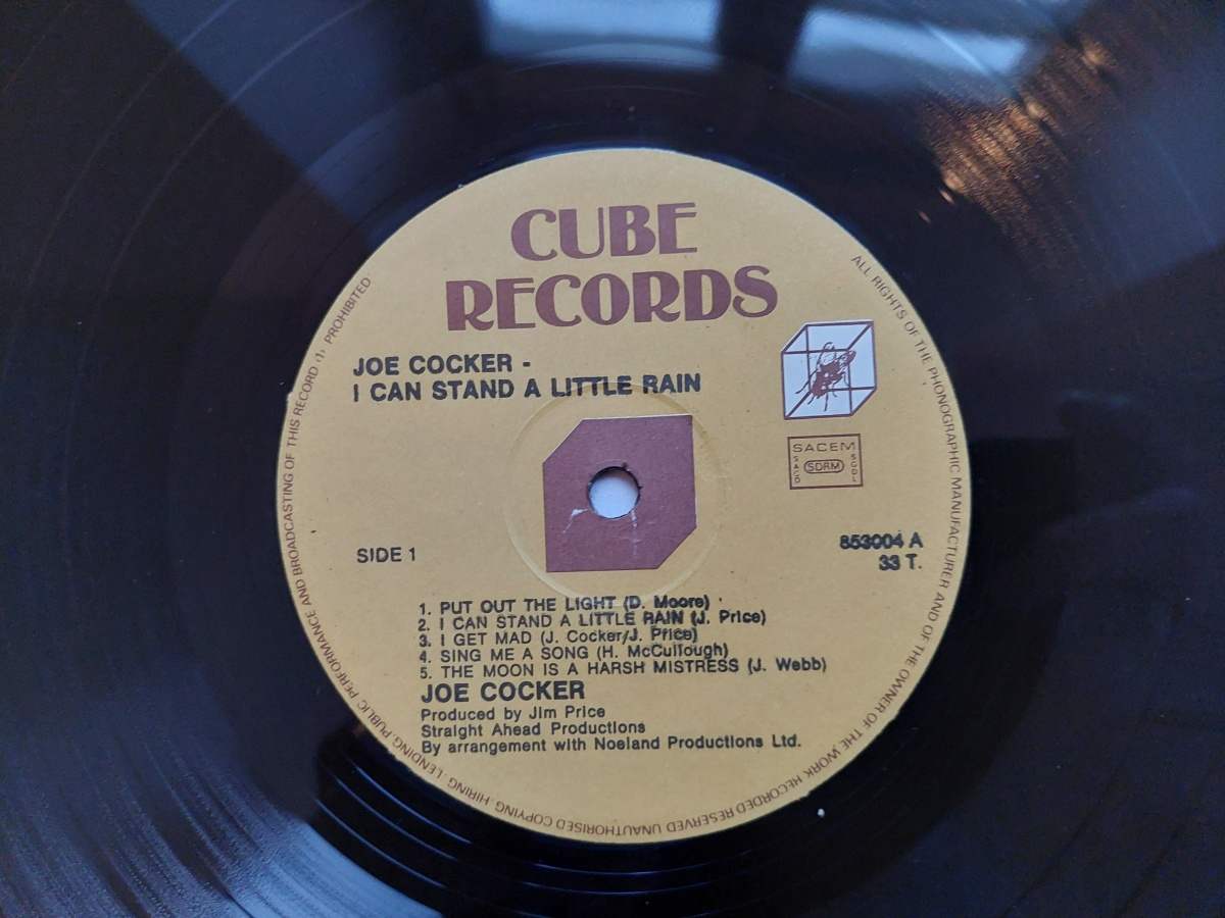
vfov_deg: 56.8
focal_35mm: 24
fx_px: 849
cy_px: 459
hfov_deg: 71.6
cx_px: 612
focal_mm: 5.23
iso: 500
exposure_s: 1/50
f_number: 1.8
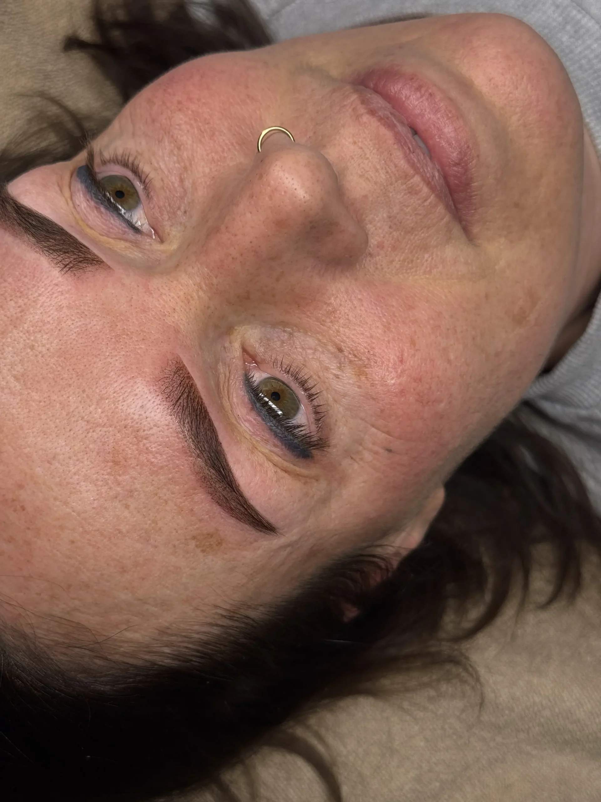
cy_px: 401
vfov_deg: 39.7
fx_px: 1111
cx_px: 300
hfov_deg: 30.3
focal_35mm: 48
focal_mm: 6.76
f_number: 1.78
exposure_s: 1/364
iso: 64
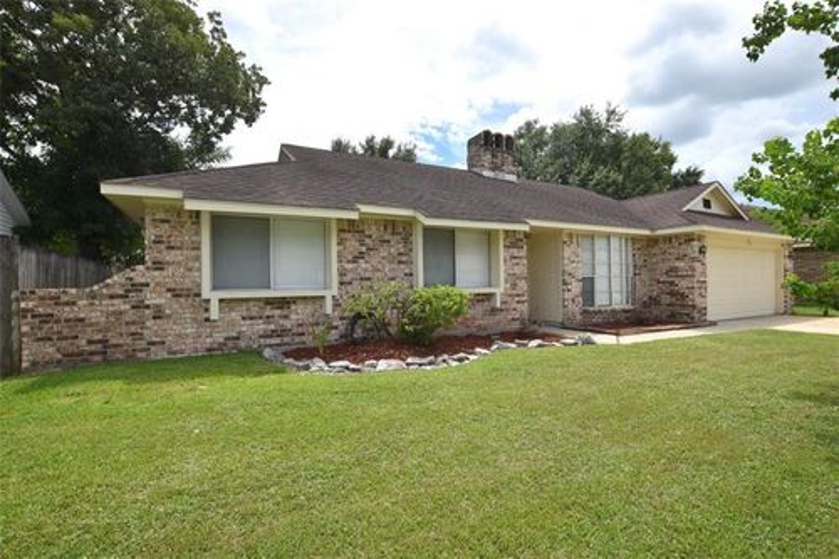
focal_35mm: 16
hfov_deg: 95.0
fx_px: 384
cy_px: 280
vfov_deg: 72.0
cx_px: 420
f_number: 8
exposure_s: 1/500
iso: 200
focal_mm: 11
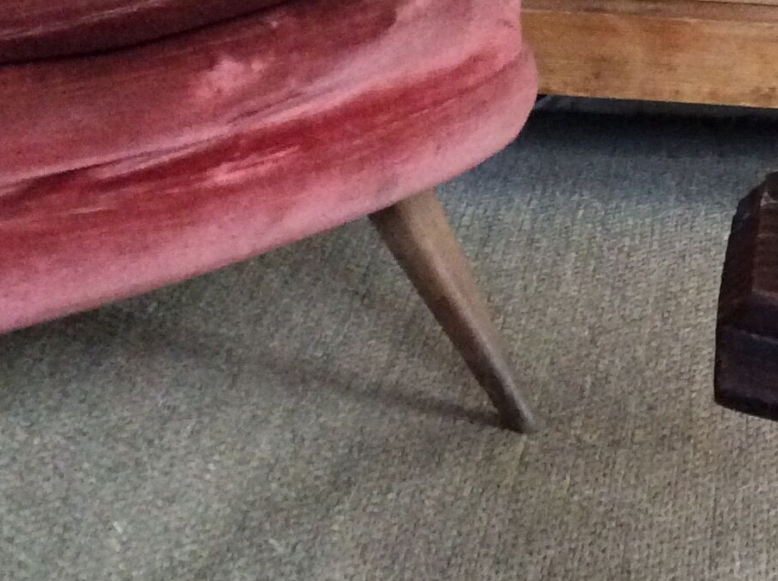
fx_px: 2064
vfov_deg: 15.3
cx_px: 895
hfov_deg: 20.2
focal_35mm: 92
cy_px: 748
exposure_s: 1/17
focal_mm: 3.3
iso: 320
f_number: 2.4
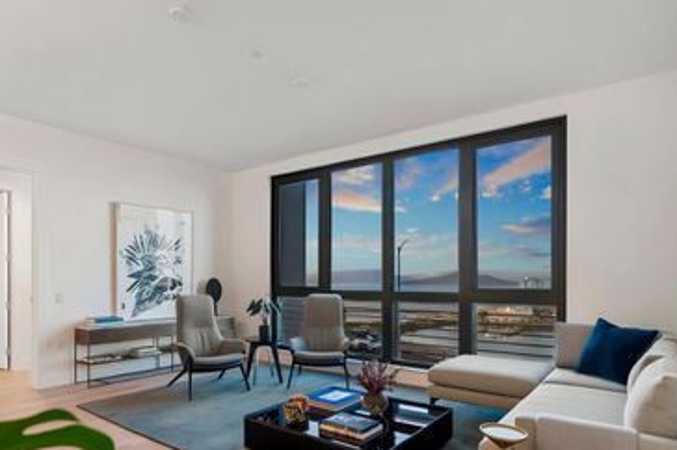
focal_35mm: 22
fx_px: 413
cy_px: 289
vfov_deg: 56.2
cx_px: 303
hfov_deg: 78.4
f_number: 2.8
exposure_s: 1/50
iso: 250
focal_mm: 16
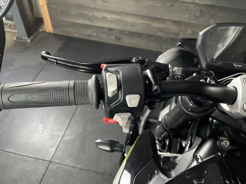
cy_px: 92
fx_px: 185
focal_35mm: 26
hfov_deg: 67.3
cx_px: 123
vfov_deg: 53.1
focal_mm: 4.2
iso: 500
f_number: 1.6
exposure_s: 1/25
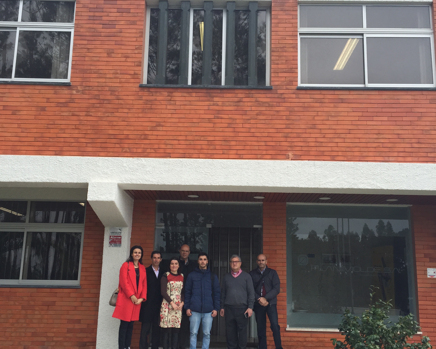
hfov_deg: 47.9
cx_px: 219
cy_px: 188
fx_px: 490
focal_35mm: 38
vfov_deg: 39.1
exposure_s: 1/520
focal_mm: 4.15
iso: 32
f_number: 2.2
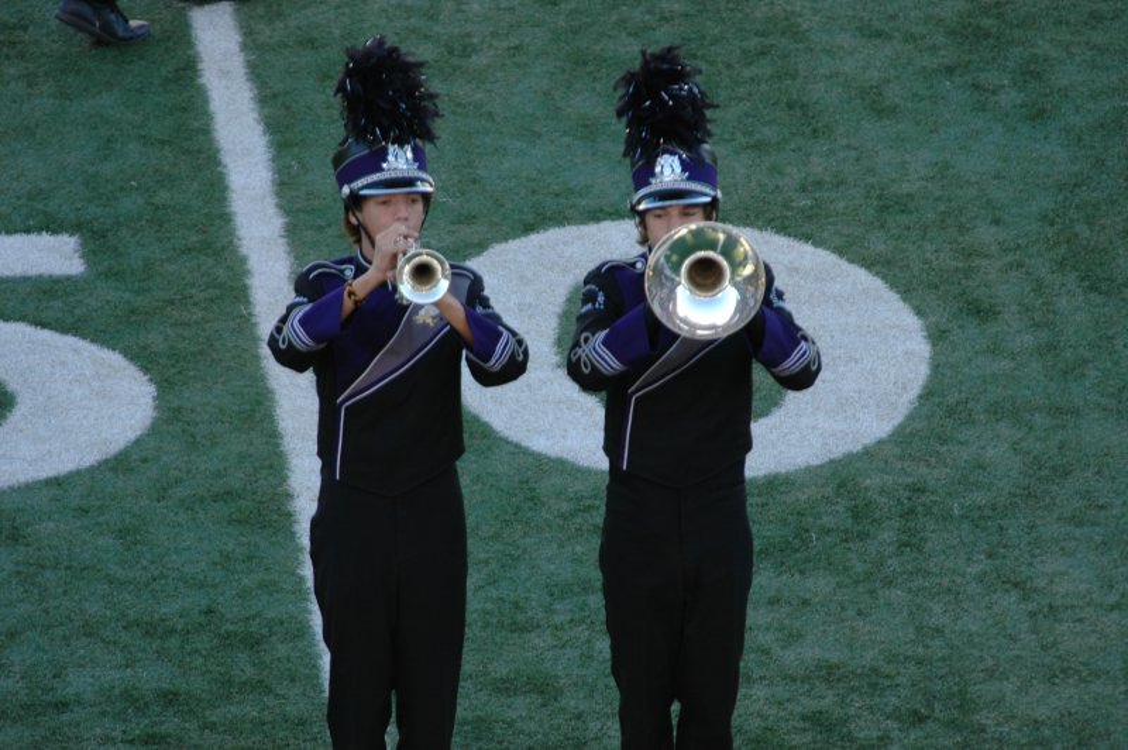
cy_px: 375
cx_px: 564
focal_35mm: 600
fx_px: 18784
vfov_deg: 2.3
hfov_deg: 3.4
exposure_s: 1/125
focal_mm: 400
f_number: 5.6
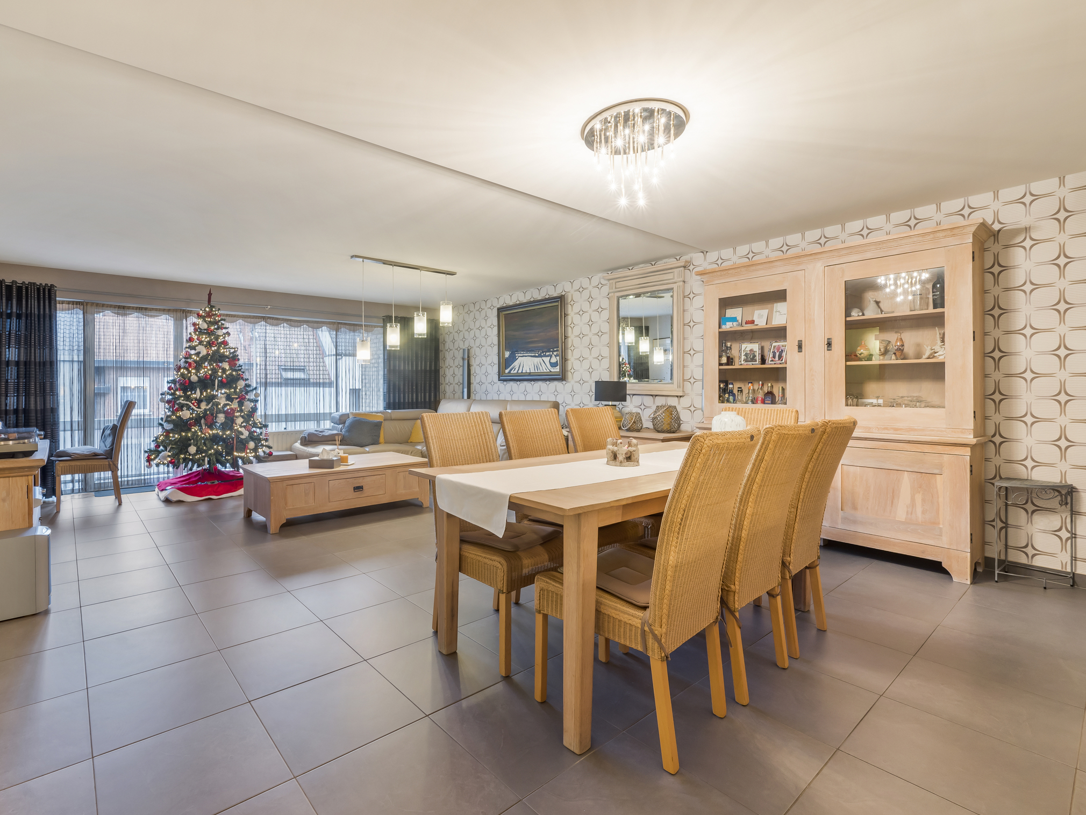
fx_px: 502
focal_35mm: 16
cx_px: 462
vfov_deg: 78.1
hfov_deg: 93.8
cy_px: 396
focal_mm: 14
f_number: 8
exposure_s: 1/3
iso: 320
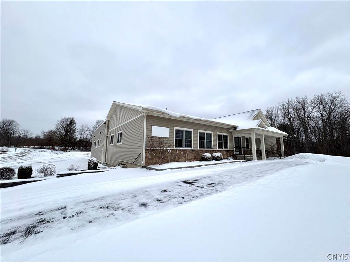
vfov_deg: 85.7
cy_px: 131
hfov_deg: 102.1
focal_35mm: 14
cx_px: 175
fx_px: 142
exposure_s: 1/3390
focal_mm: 2.22
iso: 50
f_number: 2.2
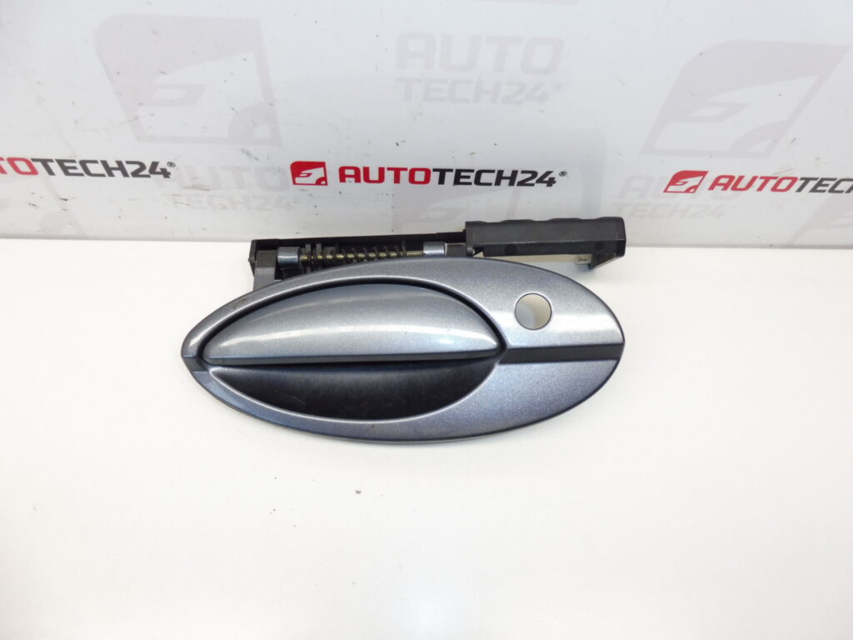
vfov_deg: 54.9
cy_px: 320
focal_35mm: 25
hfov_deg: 69.4
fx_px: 616
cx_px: 426
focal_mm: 4.4
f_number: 4
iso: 200
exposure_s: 1/60
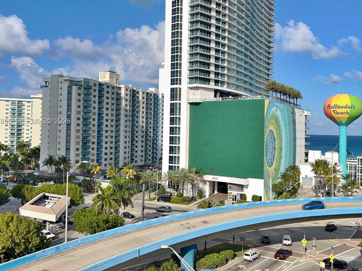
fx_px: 376
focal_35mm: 36
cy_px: 122
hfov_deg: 50.9
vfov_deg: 39.6
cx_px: 224
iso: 50
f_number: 1.5
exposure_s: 1/7463
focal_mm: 5.7
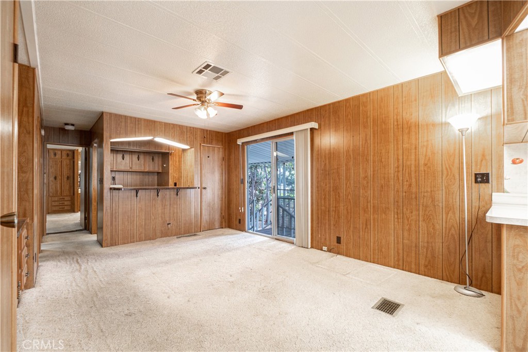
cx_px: 264
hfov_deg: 100.4
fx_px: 220
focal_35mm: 15
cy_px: 176
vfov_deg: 77.3
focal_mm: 10
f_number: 7.1
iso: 640
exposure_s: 1/4
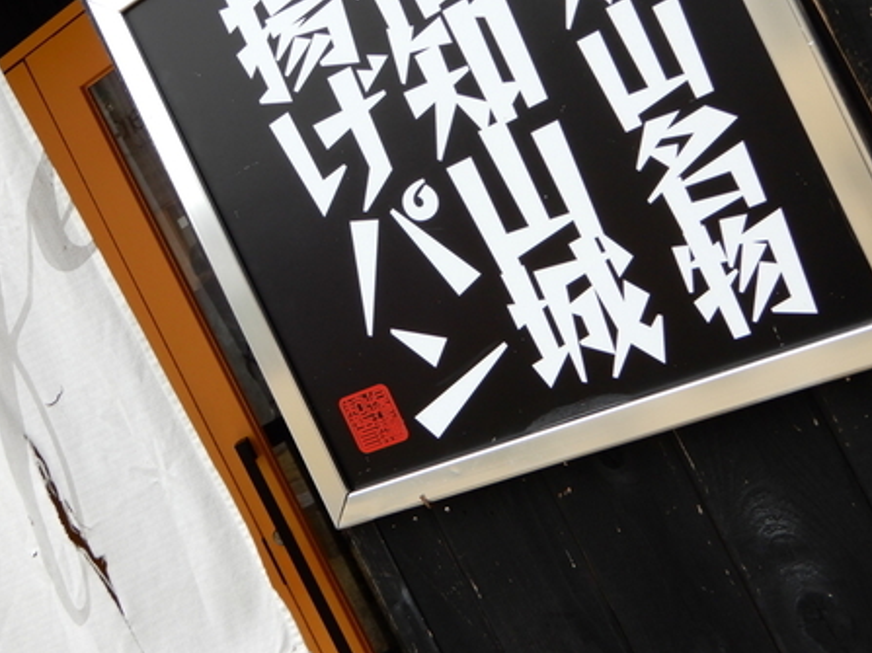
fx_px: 1083
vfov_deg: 33.4
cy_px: 240
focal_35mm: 43
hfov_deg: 43.7
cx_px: 367
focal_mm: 4.3
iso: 80
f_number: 3.4
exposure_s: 1/125
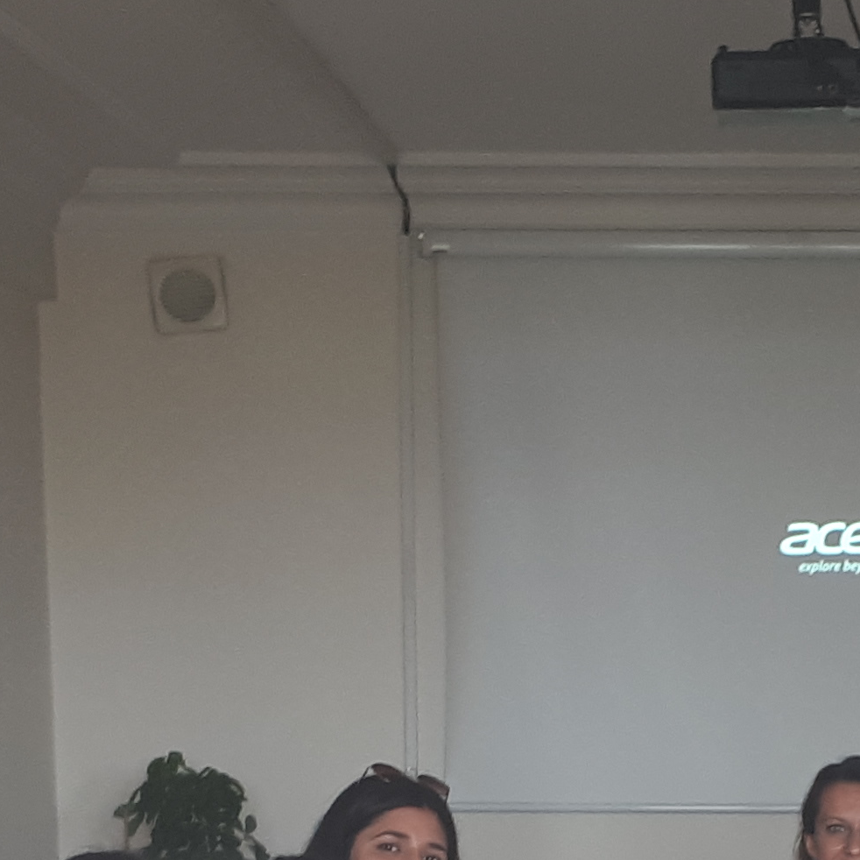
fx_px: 3148
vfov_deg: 14.9
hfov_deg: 15.4
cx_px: 731
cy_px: 1103
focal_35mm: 112
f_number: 1.9
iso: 50
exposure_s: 1/33
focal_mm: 3.6
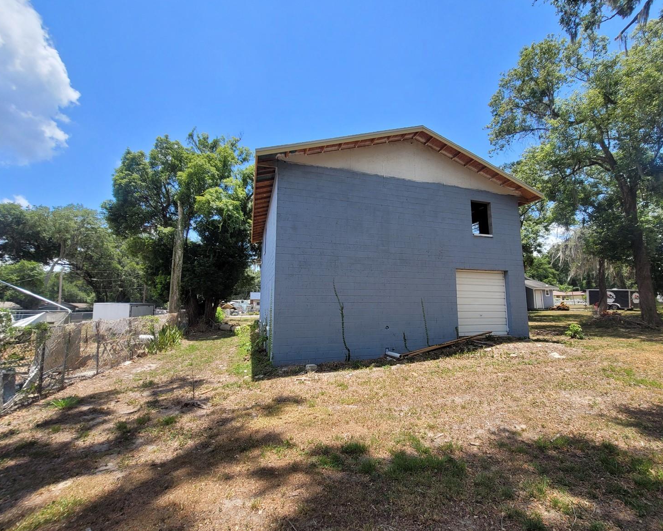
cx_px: 354
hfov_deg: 100.6
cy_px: 266
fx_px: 275
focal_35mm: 14
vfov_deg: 88.0
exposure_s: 1/1013
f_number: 2.2
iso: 64
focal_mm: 2.2
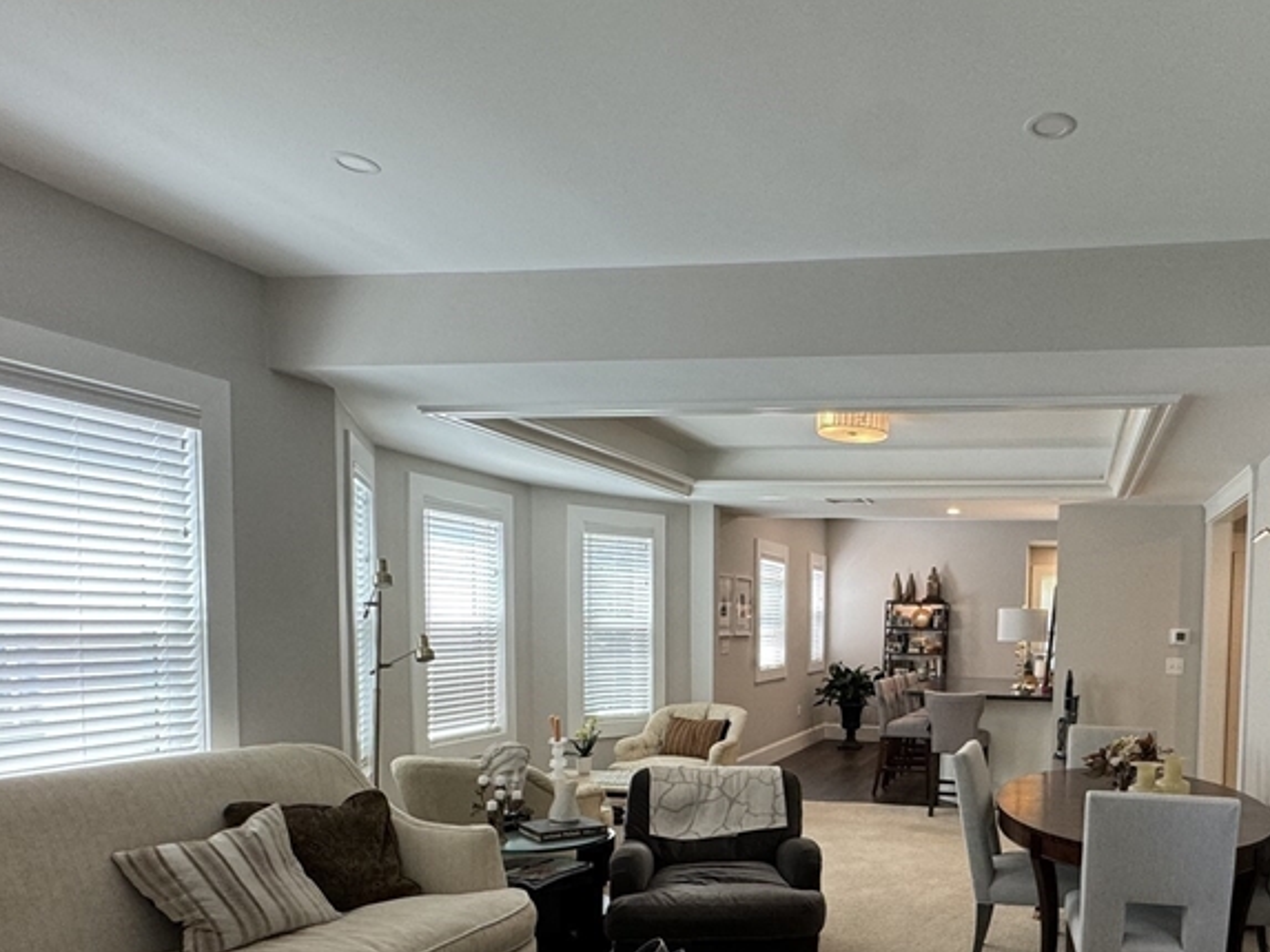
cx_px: 931
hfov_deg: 65.7
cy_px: 675
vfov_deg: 53.2
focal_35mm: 25
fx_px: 917
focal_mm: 2.22
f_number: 2.2
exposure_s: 1/120
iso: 125
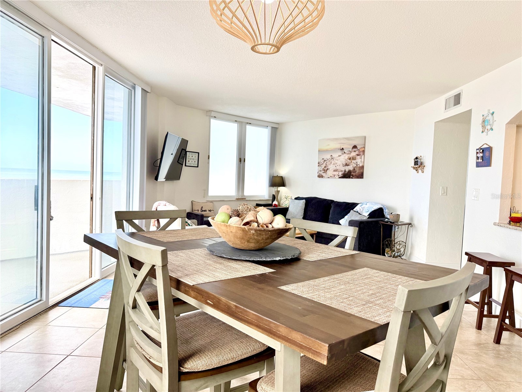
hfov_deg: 71.6
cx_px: 261
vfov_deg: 56.8
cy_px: 196
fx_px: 362
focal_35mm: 24
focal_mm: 6.76
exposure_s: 1/435
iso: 100
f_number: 1.78
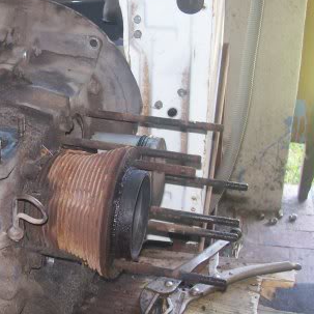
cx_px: 15
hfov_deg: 24.8
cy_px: 149
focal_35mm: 67
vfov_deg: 25.7
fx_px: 688
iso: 200
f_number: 2.7
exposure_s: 1/64
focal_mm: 6
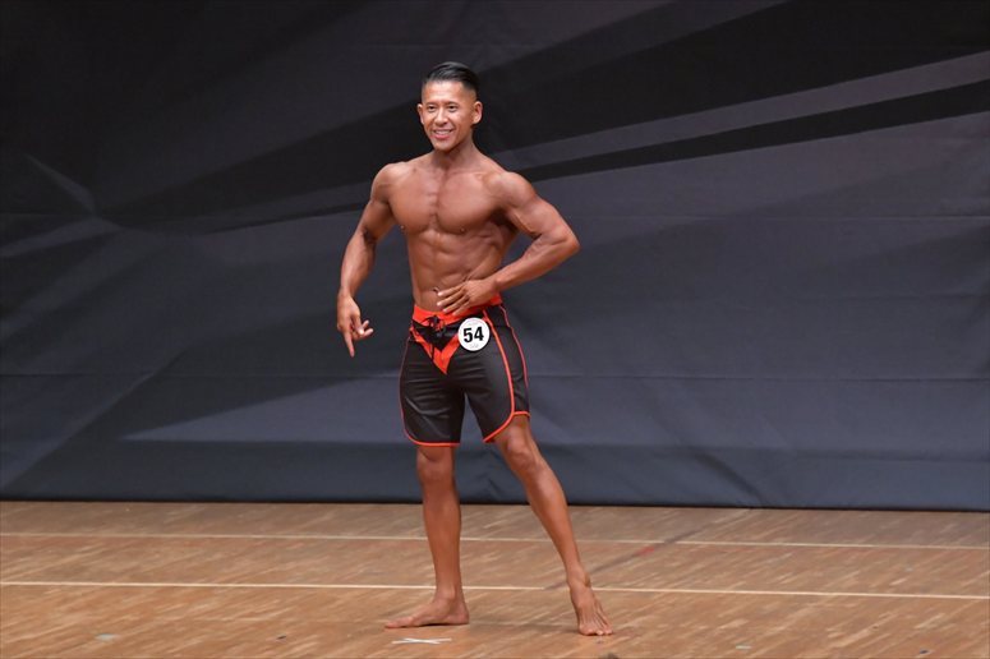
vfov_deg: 4.8
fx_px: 7834
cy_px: 330
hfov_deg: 7.2
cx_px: 495
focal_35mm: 285
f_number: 5.6
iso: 6400
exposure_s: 1/400
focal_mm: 190
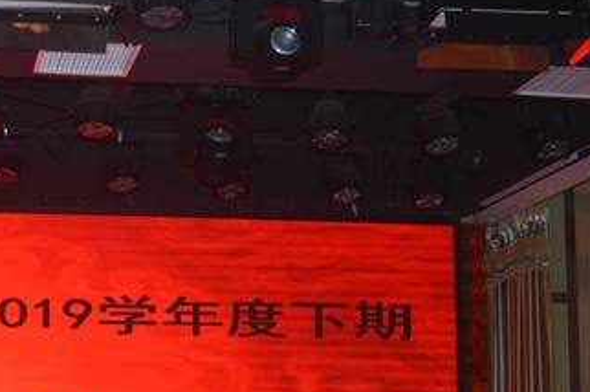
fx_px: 1343
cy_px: 373
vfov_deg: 16.3
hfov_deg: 23.6
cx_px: -11
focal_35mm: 82
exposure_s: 1/100
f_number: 4
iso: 400
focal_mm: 22
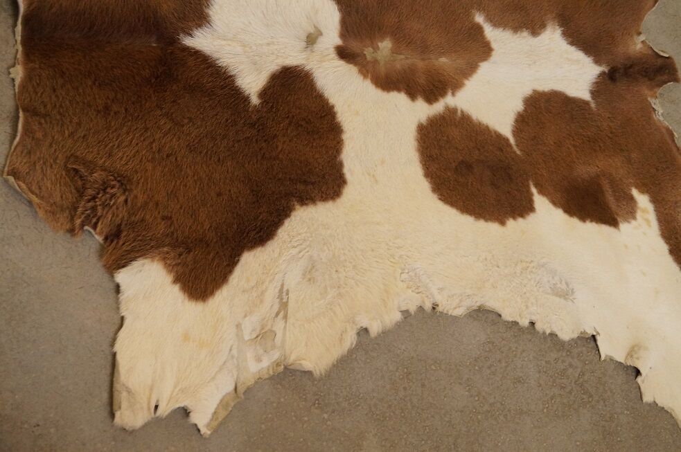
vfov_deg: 25.9
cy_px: 226
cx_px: 340
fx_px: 983
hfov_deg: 38.2
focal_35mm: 52
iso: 1600
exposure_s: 1/100
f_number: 5
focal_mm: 35
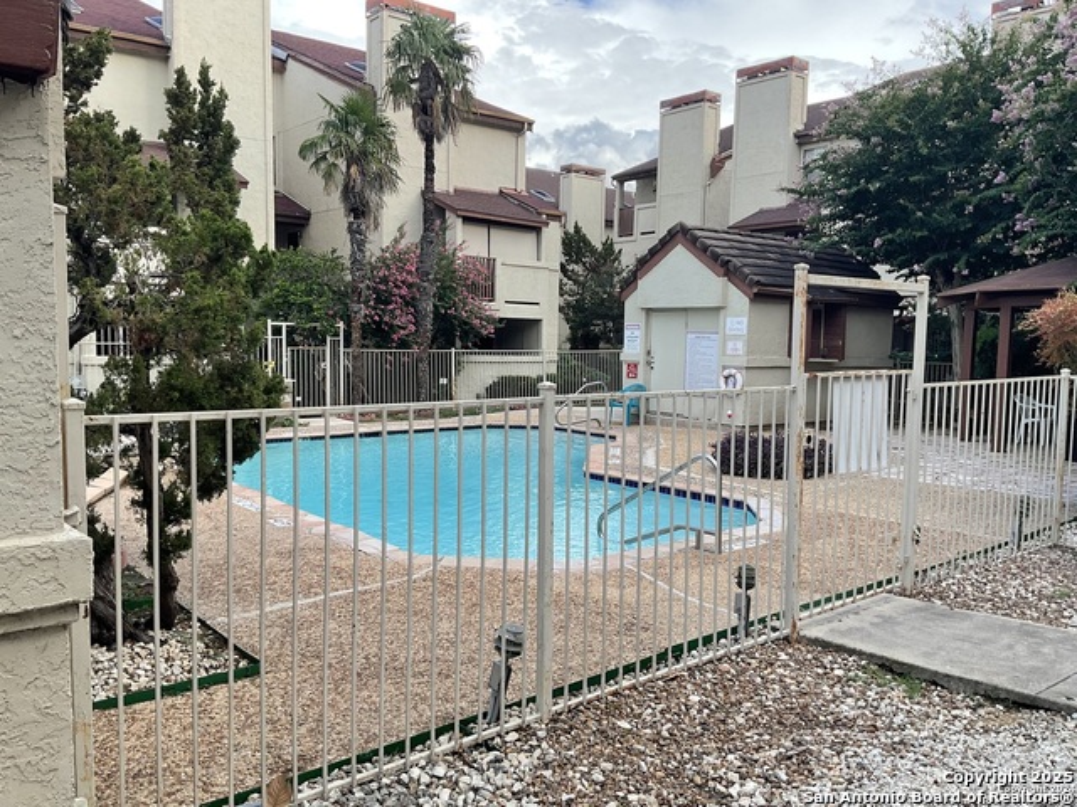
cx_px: 538
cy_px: 404
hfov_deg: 61.7
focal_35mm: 29
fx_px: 902
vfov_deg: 48.2
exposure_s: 1/344
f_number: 1.8
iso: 16
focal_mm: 3
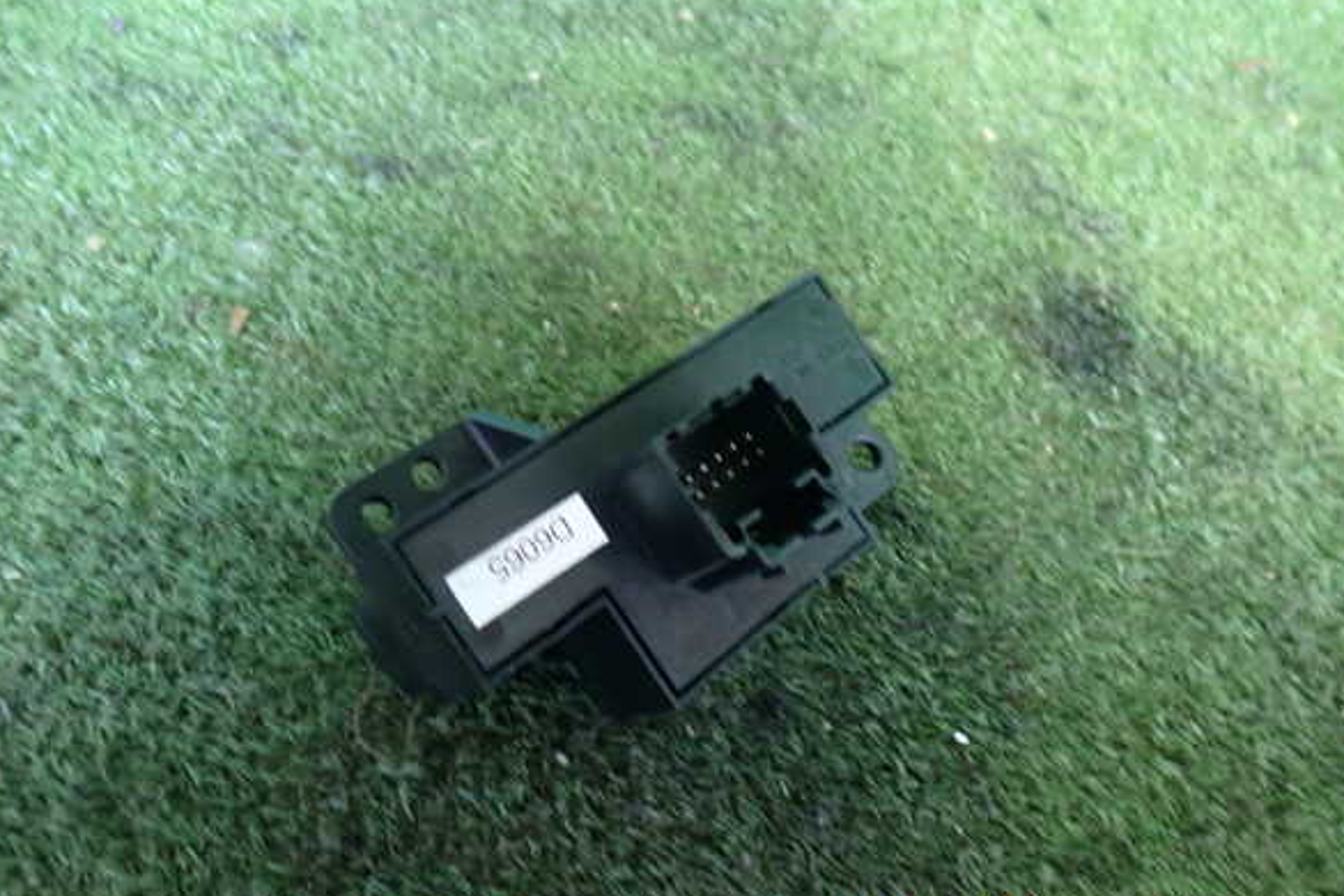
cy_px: 434
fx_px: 1195
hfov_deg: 58.7
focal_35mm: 32
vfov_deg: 41.1
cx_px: 666
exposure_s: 1/30
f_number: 2.3
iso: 800
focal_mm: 5.4
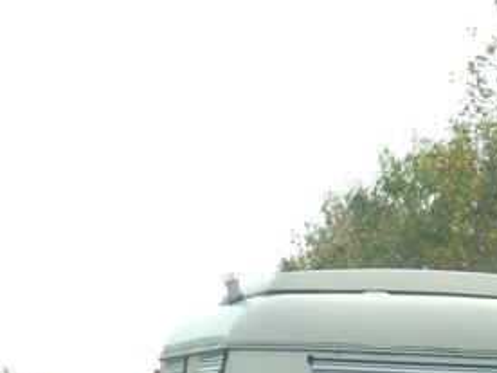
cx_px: 477
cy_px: 481
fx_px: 7782
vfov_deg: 2.7
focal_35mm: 542
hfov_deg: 3.7
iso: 100
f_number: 7.1
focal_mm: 33.3
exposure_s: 1/100
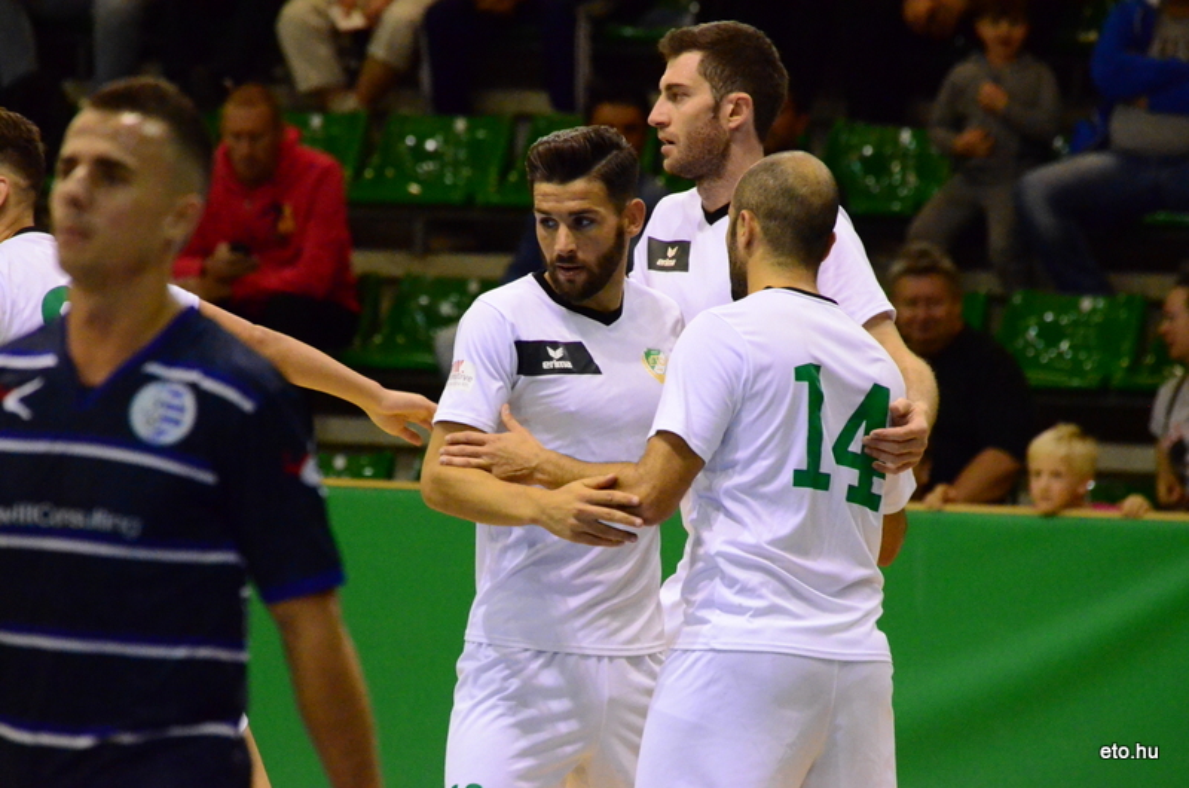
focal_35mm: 330
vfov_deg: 4.1
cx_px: 594
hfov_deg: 6.3
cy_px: 394
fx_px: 10877
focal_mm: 220
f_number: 5.6
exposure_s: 1/500
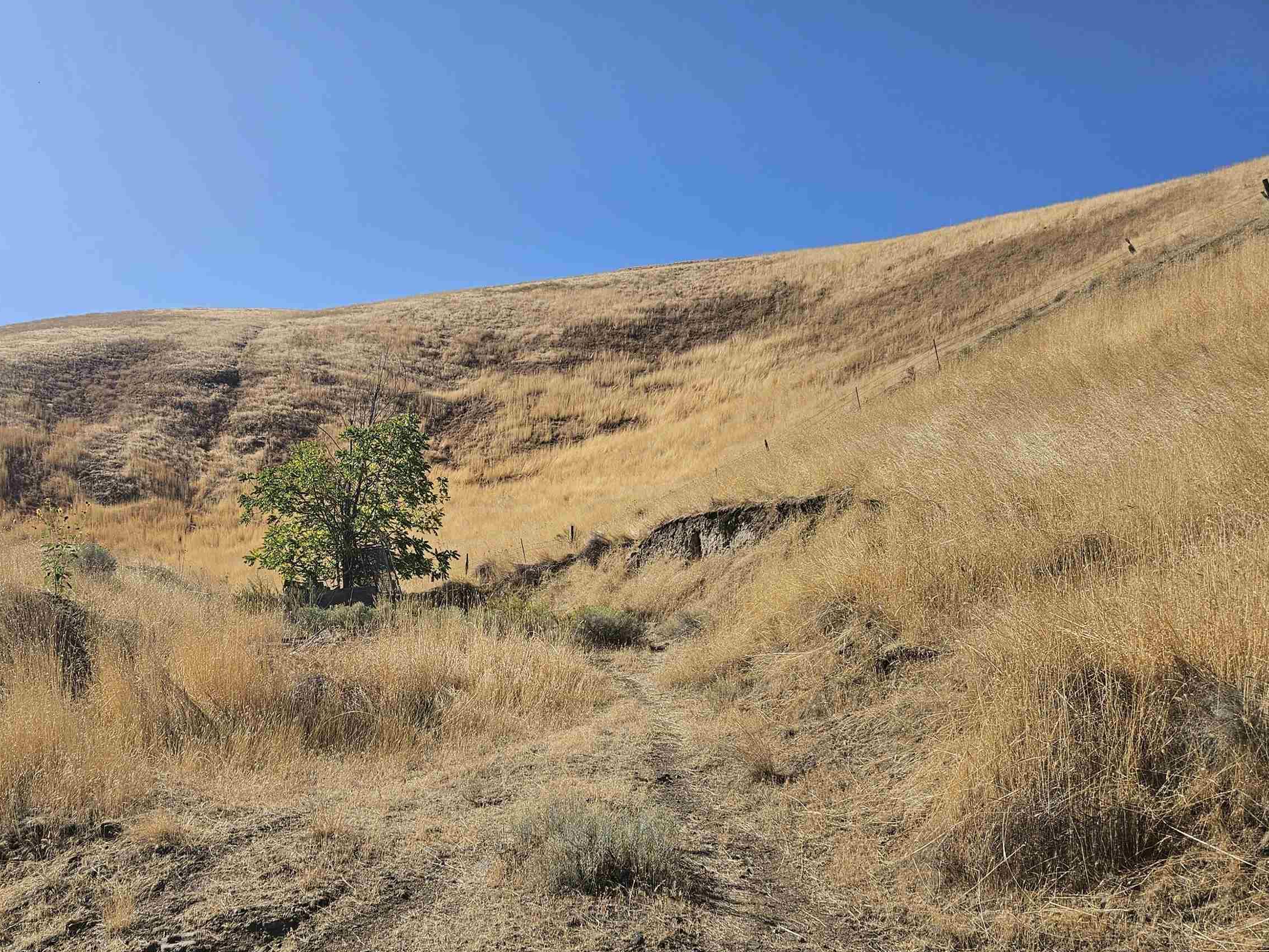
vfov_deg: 44.8
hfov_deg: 57.5
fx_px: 1136
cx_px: 460
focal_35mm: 31
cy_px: 628
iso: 25
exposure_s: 1/2456
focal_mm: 5.4
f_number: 1.8
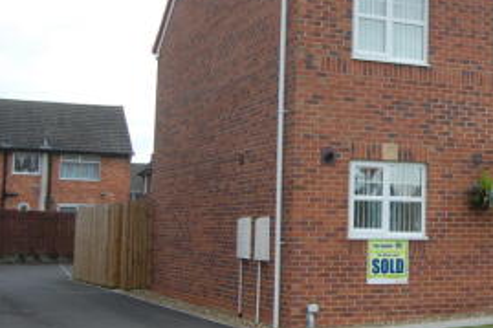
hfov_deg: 28.4
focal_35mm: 69
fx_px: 944
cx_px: 420
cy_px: 116
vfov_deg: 19.7
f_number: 5.6
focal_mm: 26
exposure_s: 1/125
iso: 400
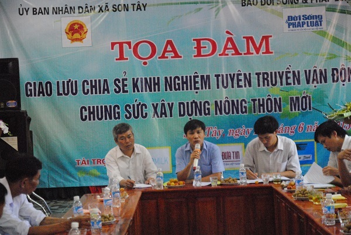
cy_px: 118
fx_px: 732
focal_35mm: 75
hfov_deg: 27.0
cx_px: 176
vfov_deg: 18.2
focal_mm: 50
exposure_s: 1/200
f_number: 2.8
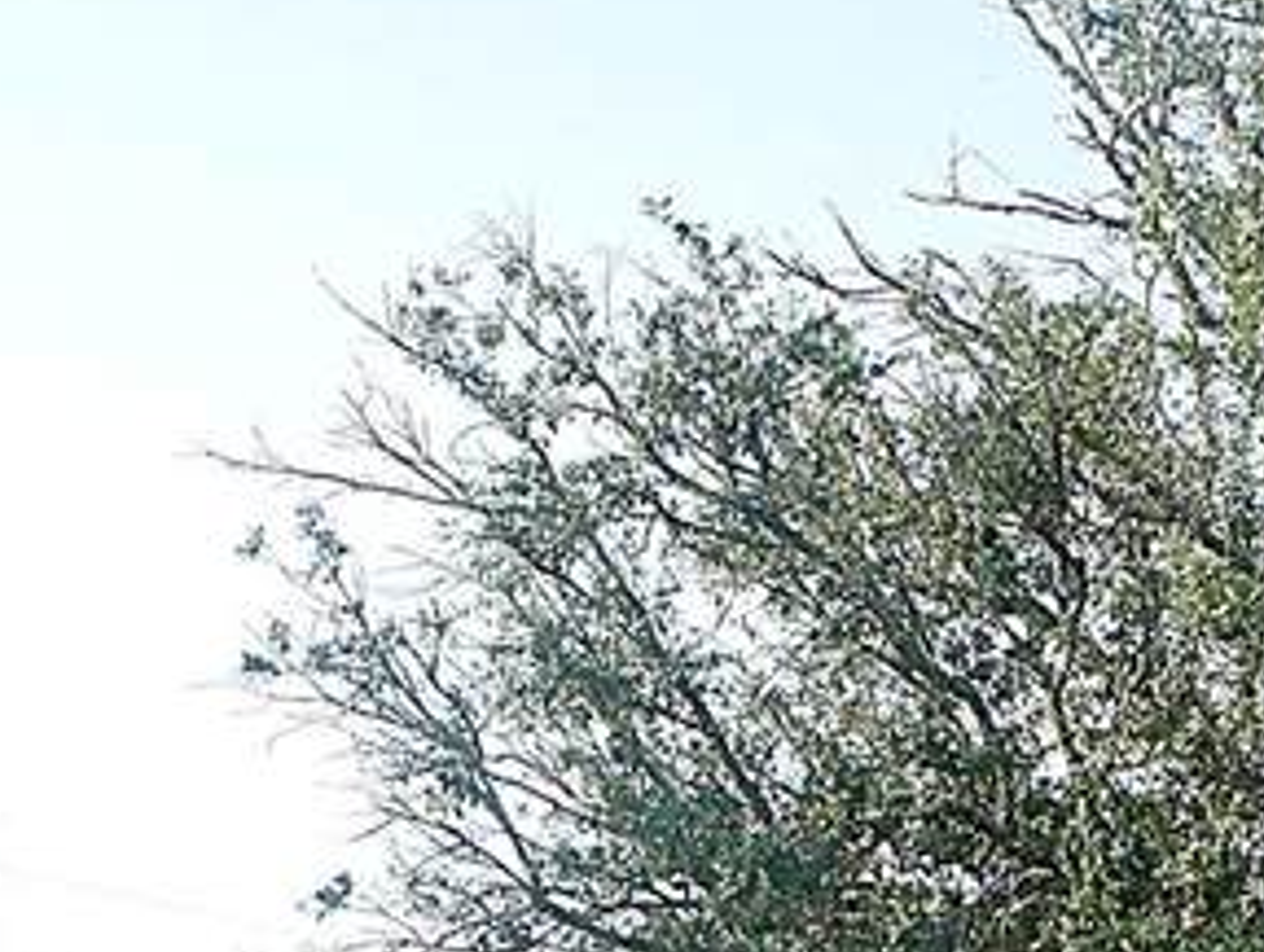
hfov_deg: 14.6
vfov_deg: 10.3
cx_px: 1257
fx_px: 4865
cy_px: 1900
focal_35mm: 133
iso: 200
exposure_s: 1/200
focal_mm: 15
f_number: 7.1
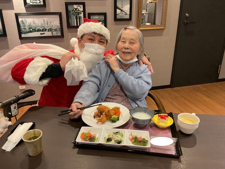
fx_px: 188
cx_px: 112
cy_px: 84
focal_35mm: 29
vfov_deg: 48.2
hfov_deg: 61.7
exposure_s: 1/60
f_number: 1.8
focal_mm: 3
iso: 160
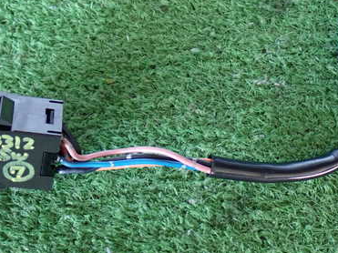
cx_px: 184
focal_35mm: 76
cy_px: 121
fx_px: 742
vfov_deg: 19.4
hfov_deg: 25.7
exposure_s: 1/50
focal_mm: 8.4
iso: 800
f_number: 3.1
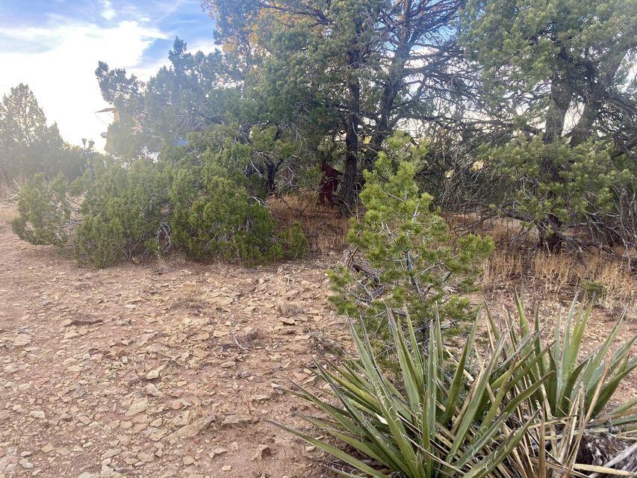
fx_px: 515
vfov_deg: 49.8
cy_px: 239
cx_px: 318
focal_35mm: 28
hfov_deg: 63.4
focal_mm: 3.99
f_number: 1.8
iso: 80
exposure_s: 1/121
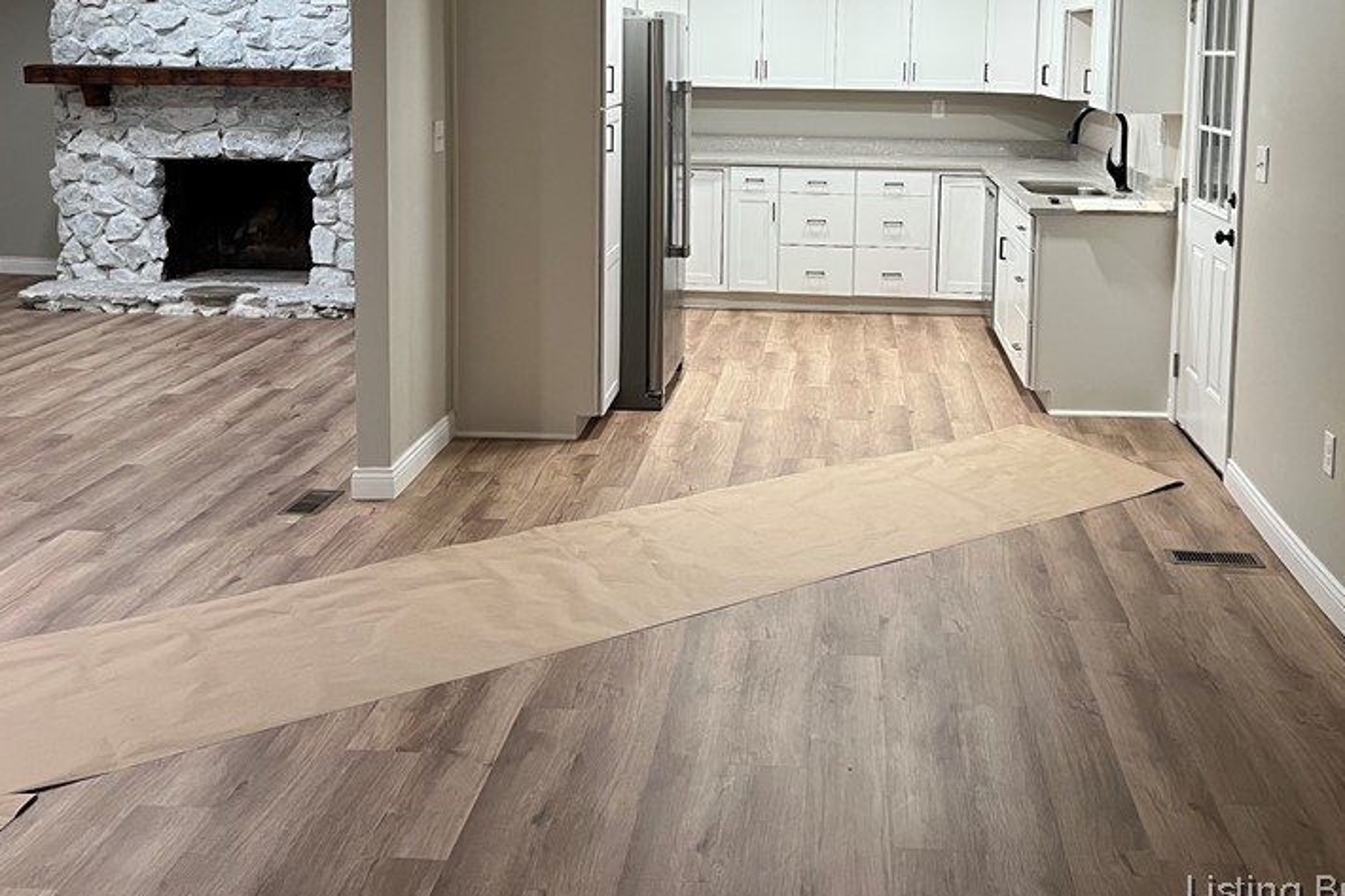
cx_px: 741
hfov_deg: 49.5
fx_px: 1457
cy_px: 195
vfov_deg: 33.3
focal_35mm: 39
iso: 100
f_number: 1.5
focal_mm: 5.7
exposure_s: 1/60
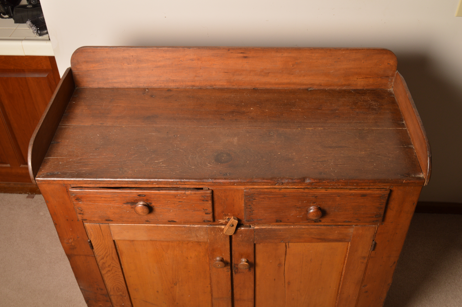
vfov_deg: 34.1
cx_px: 231
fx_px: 500
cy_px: 154
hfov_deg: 49.6
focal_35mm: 39
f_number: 8
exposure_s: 1/125
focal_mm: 26
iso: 200
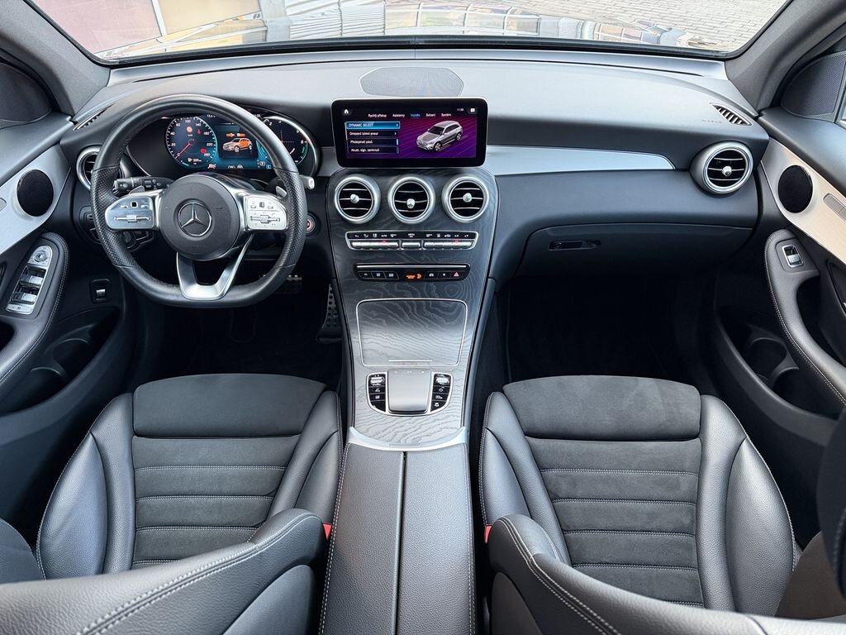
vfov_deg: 56.8
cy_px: 318
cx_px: 423
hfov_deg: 71.6
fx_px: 587
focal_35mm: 24
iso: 320
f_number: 1.78
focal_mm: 6.76
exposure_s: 1/47
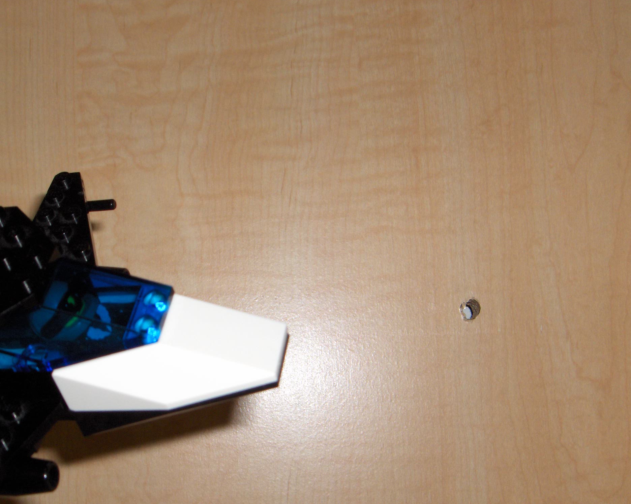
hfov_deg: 32.4
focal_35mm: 58
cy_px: 324
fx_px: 1083
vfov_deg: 26.1
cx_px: 248
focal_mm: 8
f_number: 4.8
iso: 100
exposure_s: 1/60
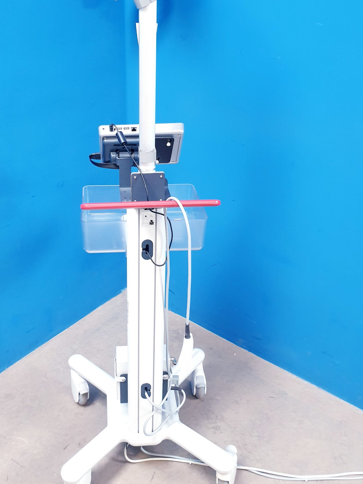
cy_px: 192
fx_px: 489
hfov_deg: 40.4
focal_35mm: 35
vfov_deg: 52.3
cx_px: 139
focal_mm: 4.3
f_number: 2.4
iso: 320
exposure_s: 1/33
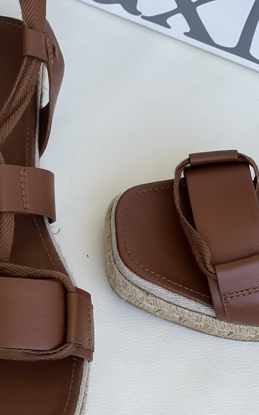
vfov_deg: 17.2
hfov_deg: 10.8
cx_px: 92
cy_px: 205
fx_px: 1367
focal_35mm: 121
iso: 50
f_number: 2.8
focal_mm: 9
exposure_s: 1/121
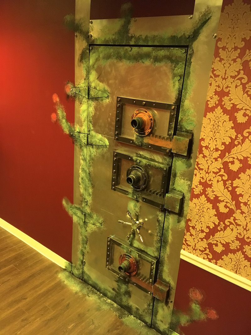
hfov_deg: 48.2
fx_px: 280
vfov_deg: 61.7
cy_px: 168
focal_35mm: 29
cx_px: 126
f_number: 2.2
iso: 250
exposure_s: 1/15
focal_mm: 4.15
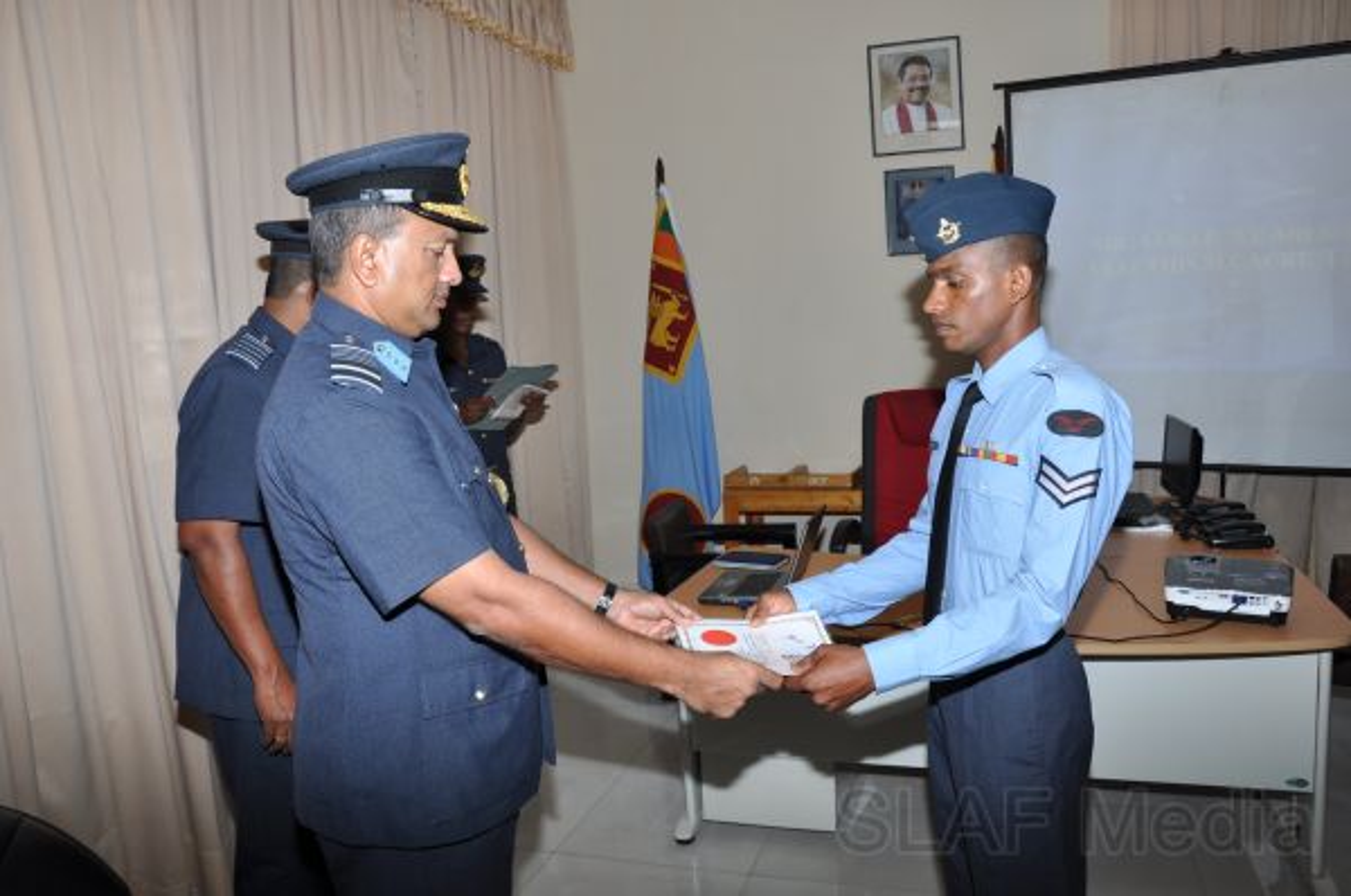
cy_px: 448
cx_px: 676
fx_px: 1012
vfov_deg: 47.8
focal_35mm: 27
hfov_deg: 67.5
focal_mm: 18
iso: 200
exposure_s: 1/125
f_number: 5.6
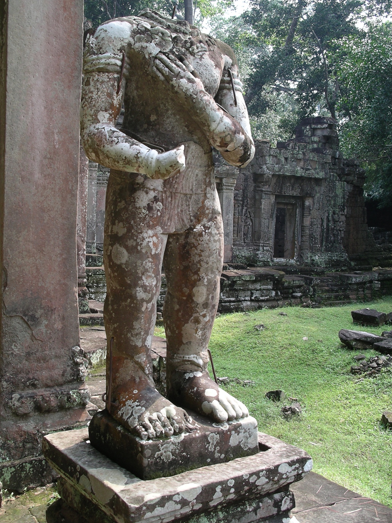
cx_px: 177
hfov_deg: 35.1
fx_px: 619
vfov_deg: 45.8
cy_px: 256
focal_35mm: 41
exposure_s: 1/160
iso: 64
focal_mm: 7.8
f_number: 3.2
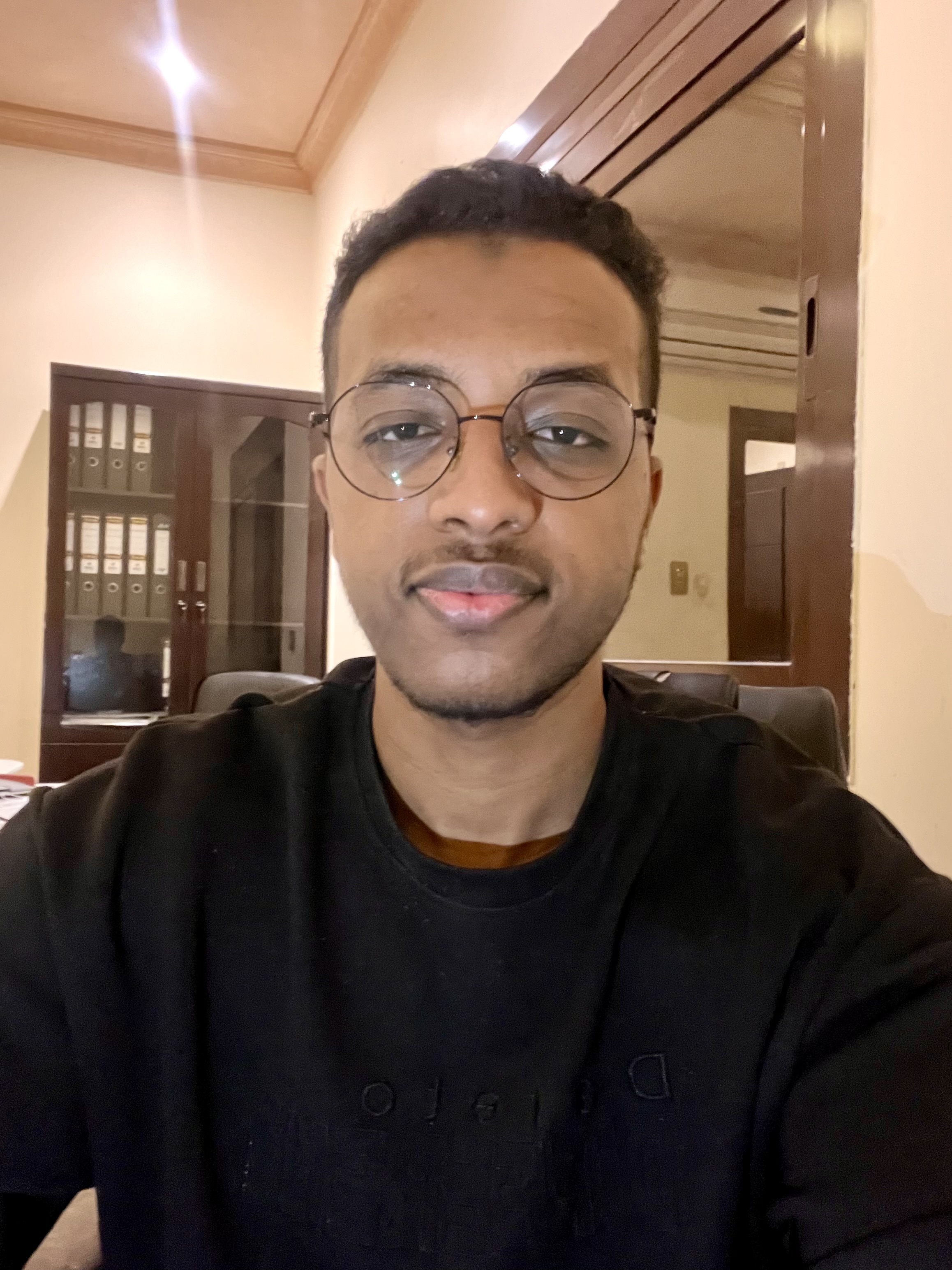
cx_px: 476
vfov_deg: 60.0
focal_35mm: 30
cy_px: 635
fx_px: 1100
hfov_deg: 46.8
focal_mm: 2.71
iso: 1000
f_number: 2.2
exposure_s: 1/15
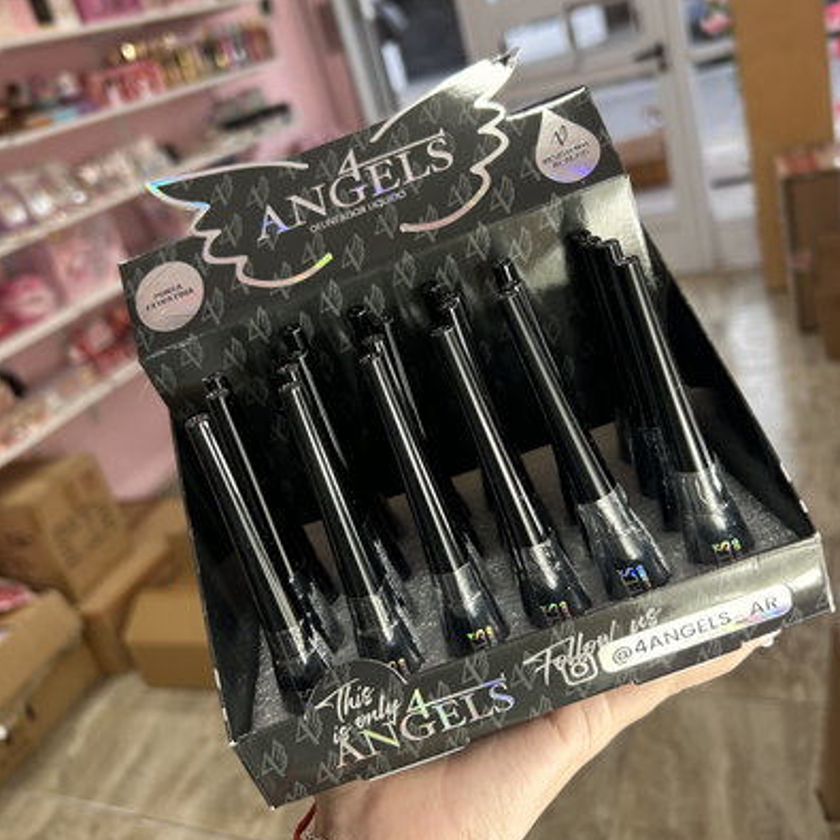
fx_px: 851
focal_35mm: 31
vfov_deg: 52.4
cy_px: 360
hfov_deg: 52.5
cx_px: 423
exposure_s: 1/50
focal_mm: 5.7
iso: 80
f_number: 1.5
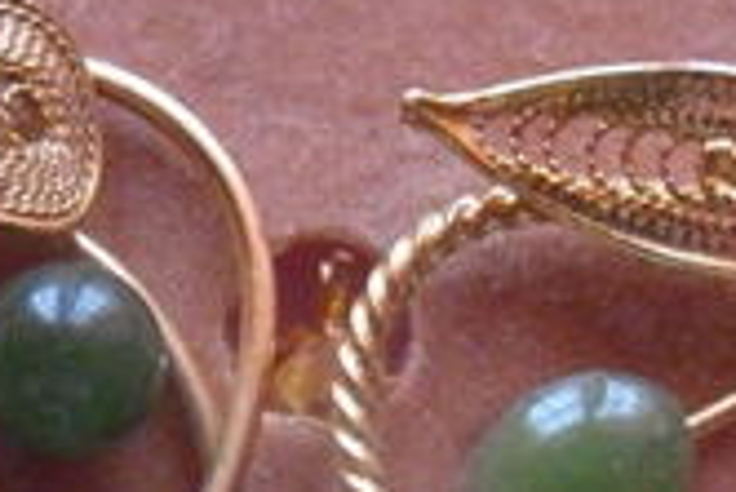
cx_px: 430
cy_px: 324
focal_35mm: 105
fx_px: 2148
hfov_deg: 19.4
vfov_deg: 13.1
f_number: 3.5
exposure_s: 1/19
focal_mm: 6.3
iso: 800
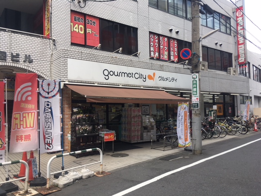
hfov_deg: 61.7
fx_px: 219
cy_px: 98
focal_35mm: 29
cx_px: 130
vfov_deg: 48.2
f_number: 2.2
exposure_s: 1/349
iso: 25
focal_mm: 4.15
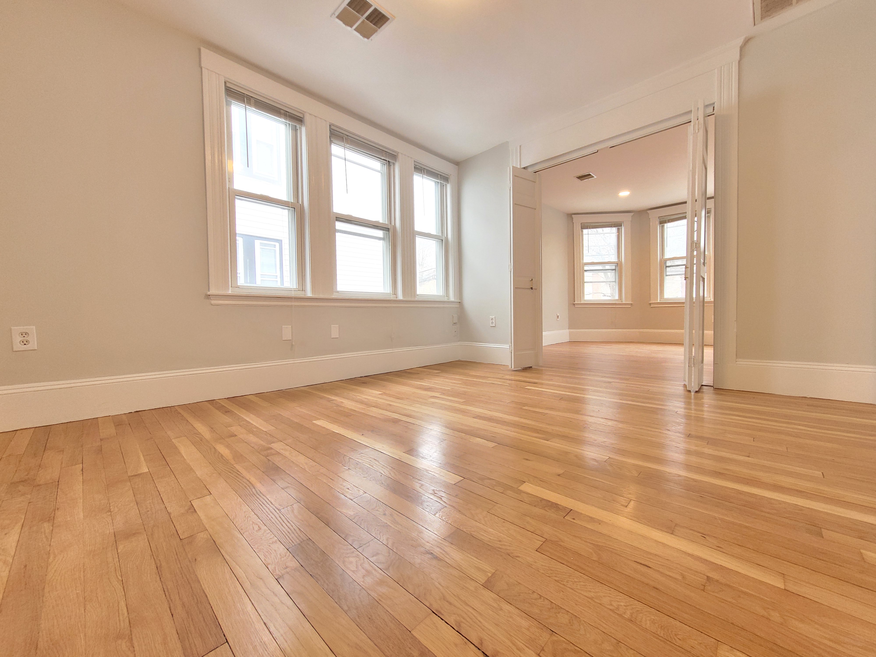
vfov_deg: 89.9
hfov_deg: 106.2
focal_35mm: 13
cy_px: 328
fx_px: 329
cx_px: 438
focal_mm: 1.74
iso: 320
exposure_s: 1/40
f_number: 2.2
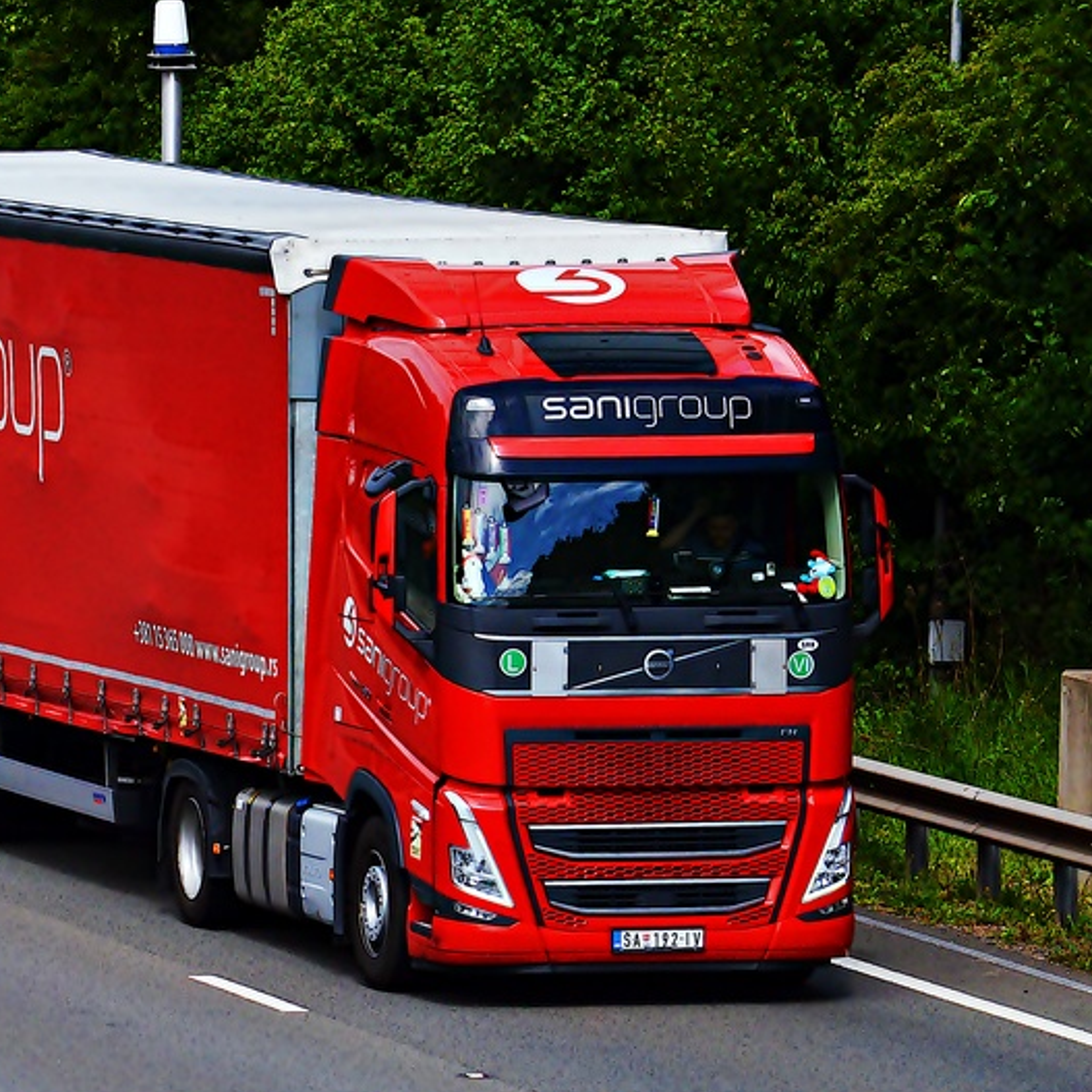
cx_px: 305
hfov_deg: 4.7
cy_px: 545
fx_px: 13443
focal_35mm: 377
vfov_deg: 4.7
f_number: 7.1
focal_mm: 195
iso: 640
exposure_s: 1/4000
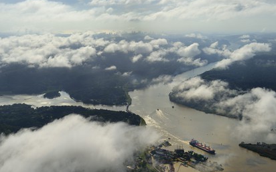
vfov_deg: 25.8
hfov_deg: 40.3
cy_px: 80
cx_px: 140
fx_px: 376
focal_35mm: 50
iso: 200
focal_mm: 48
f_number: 16
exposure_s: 1/640
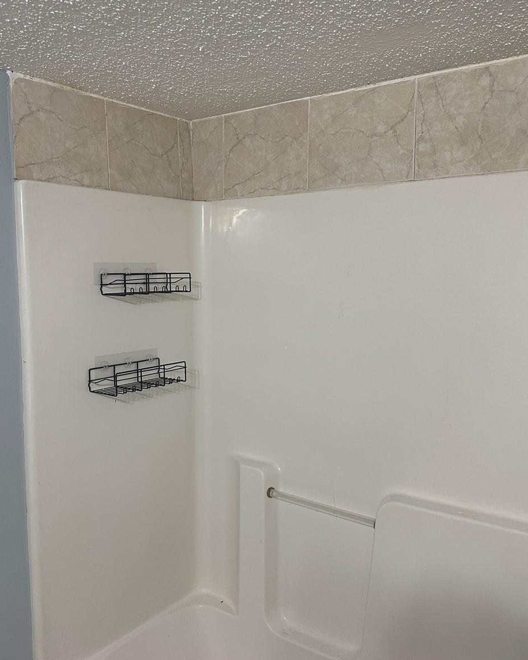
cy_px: 336
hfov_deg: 45.6
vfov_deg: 55.7
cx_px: 219
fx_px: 625
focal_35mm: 32
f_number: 1.78
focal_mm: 6.86
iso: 250
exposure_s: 1/95
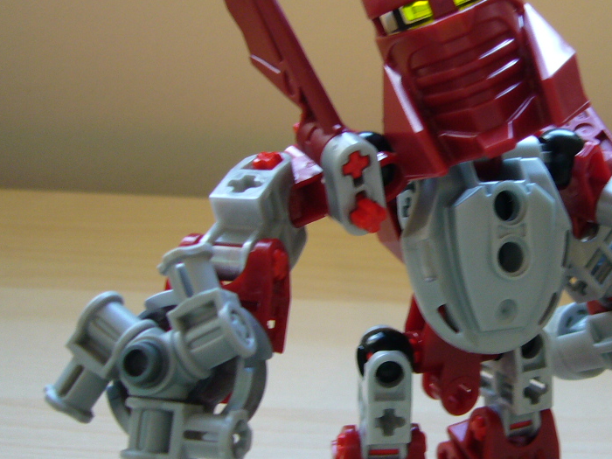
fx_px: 1131
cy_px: 236
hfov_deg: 29.8
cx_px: 462
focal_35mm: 64
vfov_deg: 22.9
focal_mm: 5.8
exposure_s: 1/20
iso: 100
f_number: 2.8
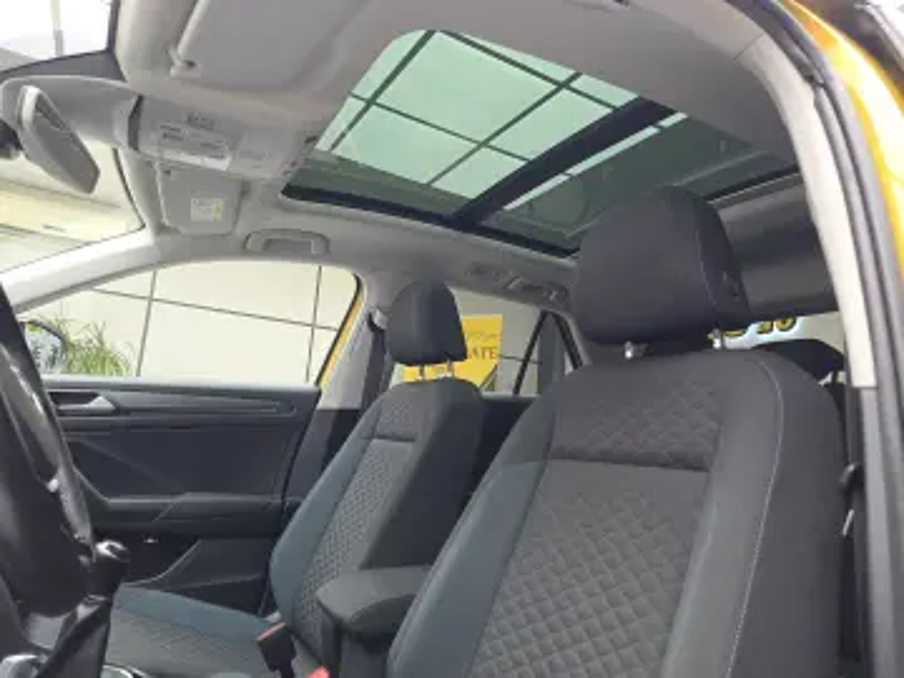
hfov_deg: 73.9
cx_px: 452
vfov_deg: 58.9
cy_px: 339
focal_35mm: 23
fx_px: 601
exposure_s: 1/100
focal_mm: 6.25
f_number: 1.7
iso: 100
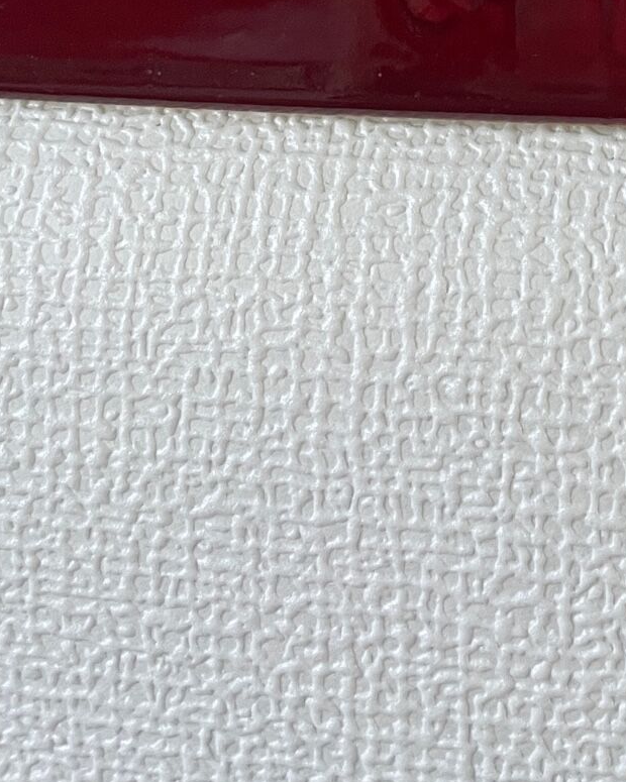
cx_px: 709
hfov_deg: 21.8
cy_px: -189
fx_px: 1528
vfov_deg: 25.4
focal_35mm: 66
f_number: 1.6
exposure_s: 1/60
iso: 200
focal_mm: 4.2
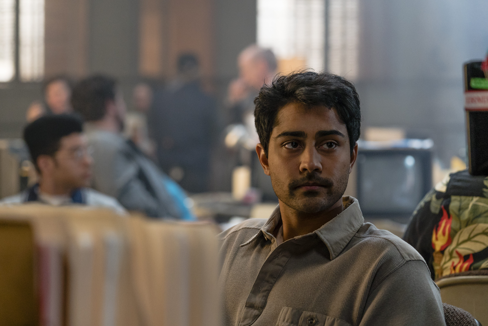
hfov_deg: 18.3
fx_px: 1519
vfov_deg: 12.2
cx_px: 244
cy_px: 163
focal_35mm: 112
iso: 2500
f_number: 4
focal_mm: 112
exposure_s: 1/160
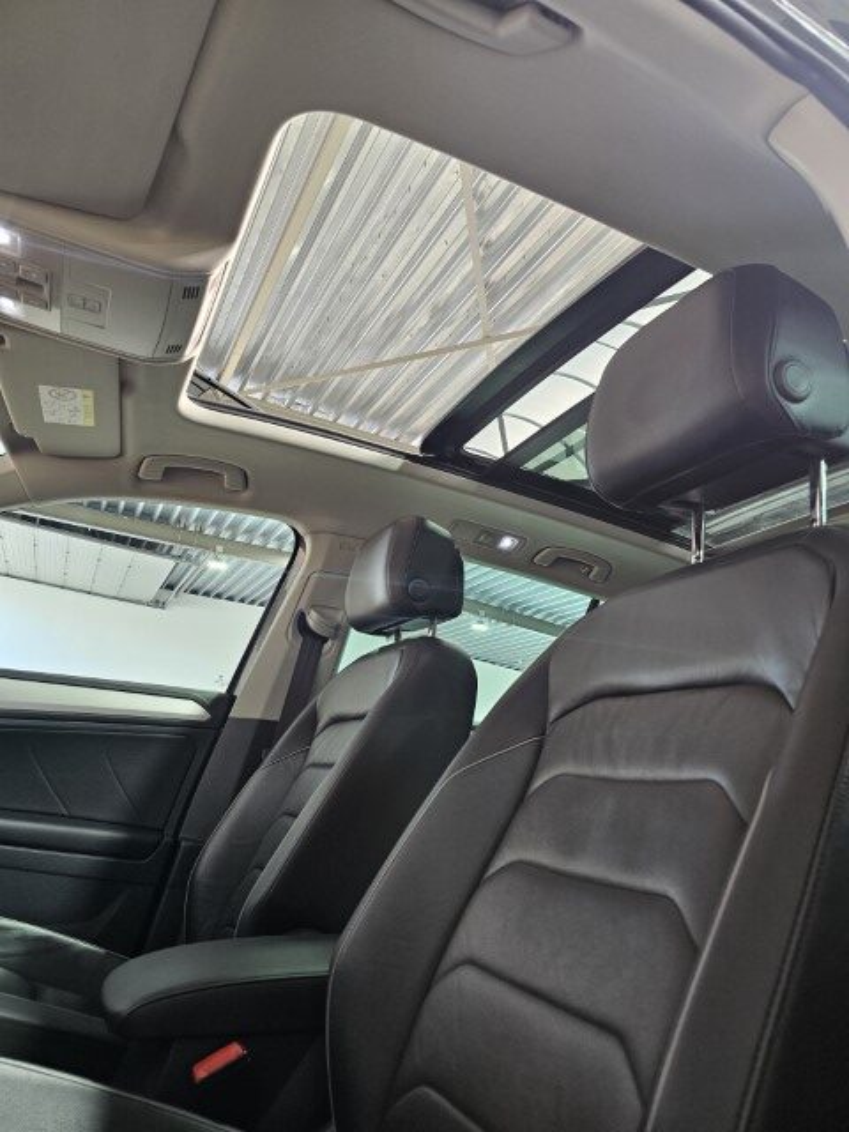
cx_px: 424
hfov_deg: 58.9
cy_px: 566
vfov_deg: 73.9
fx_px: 752
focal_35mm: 23
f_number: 1.7
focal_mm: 6.3
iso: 250
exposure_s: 1/100
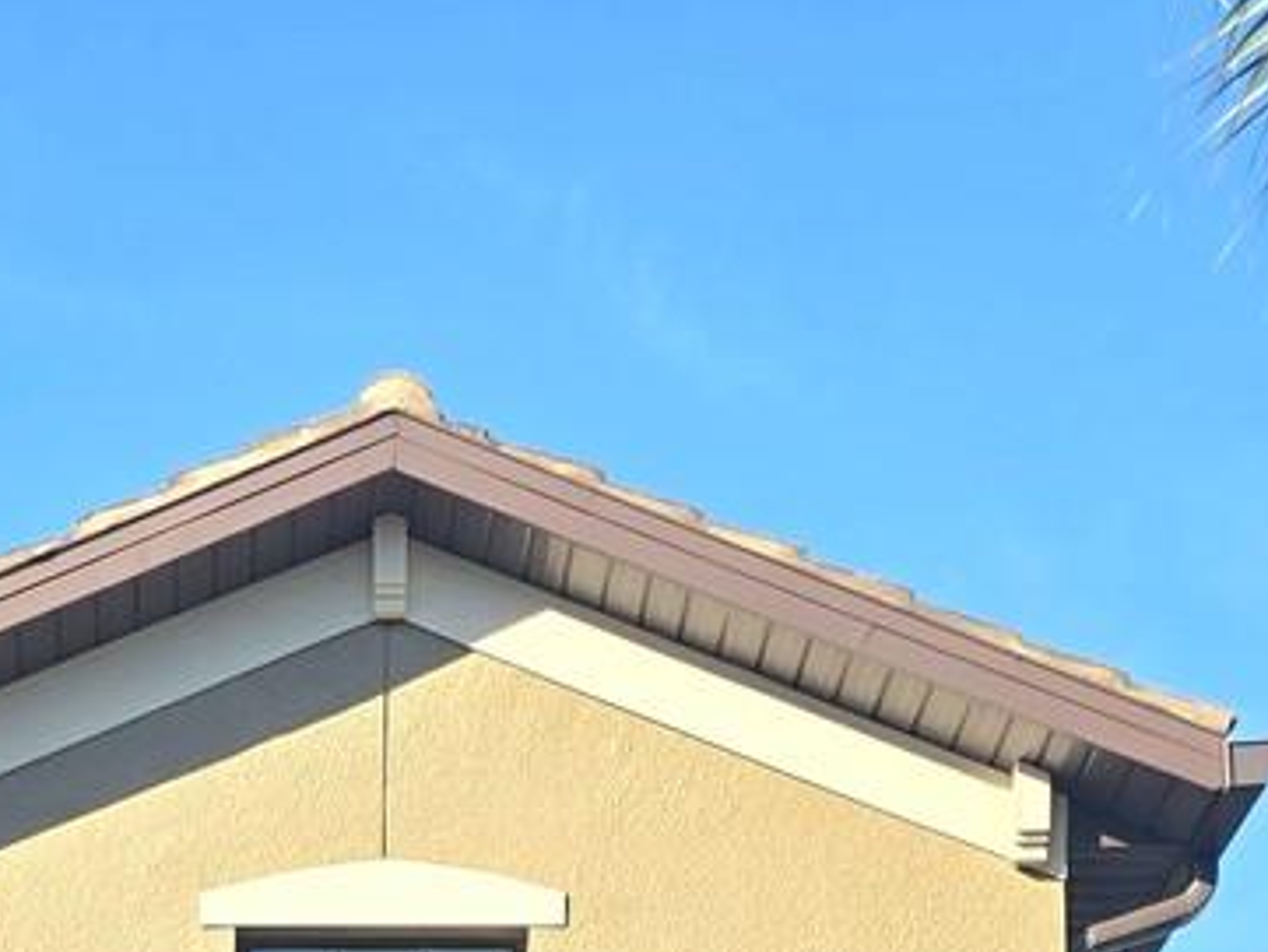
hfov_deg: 18.8
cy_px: 2045
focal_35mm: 102
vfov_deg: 12.4
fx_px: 3738
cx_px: 11
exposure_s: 1/345
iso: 12
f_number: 1.7
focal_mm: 6.3
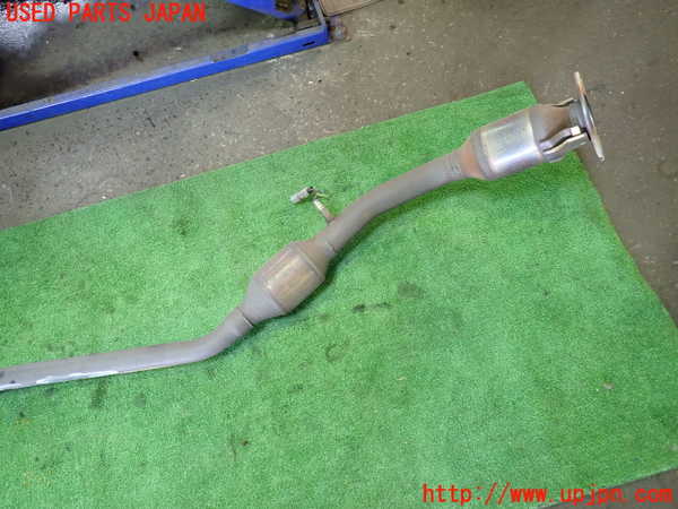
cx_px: 339
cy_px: 254
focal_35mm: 25
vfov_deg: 54.9
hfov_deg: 69.4
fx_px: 490
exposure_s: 1/30
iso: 320
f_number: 2
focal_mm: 4.5
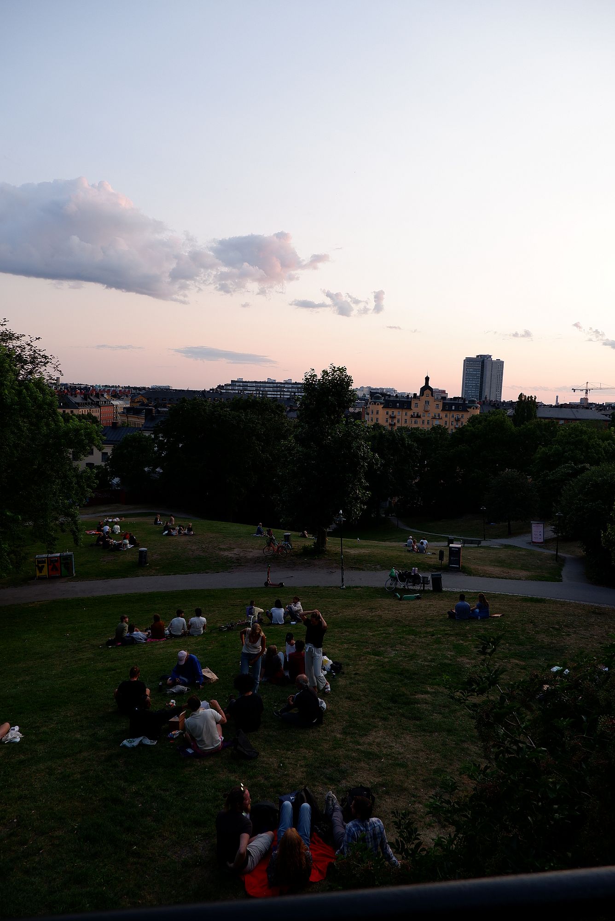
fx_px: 589
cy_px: 460
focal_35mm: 23
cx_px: 308
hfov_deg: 55.2
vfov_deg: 76.1
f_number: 4
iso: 200
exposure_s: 1/140
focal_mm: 15
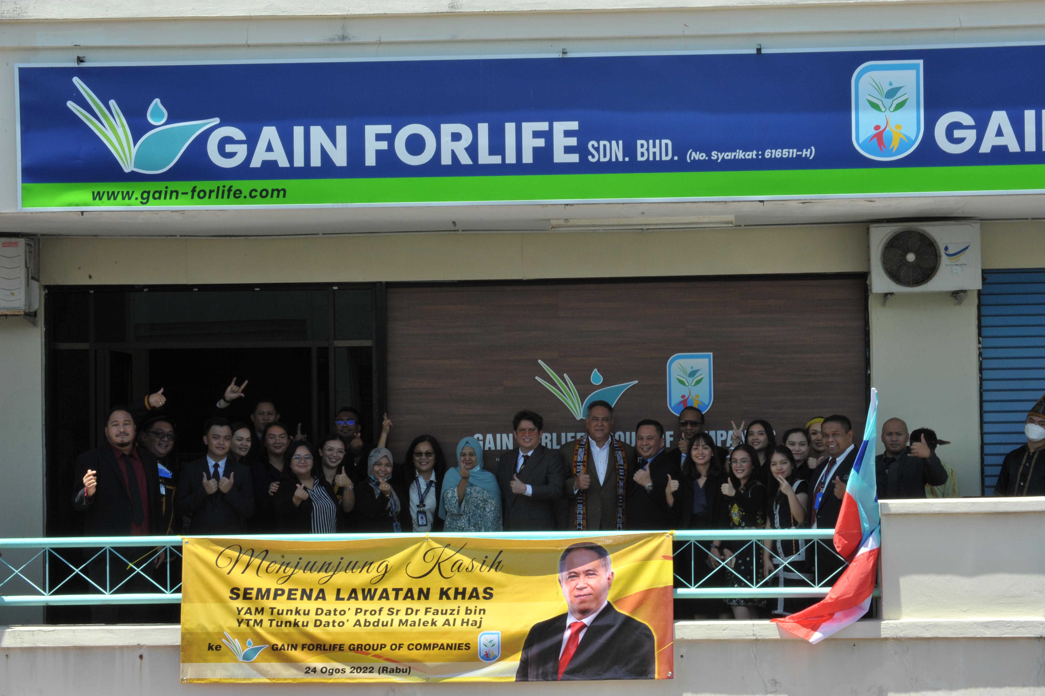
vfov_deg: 15.9
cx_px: 522
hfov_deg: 23.7
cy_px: 348
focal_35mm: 86
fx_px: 2495
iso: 800
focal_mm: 86
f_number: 32
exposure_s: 1/100
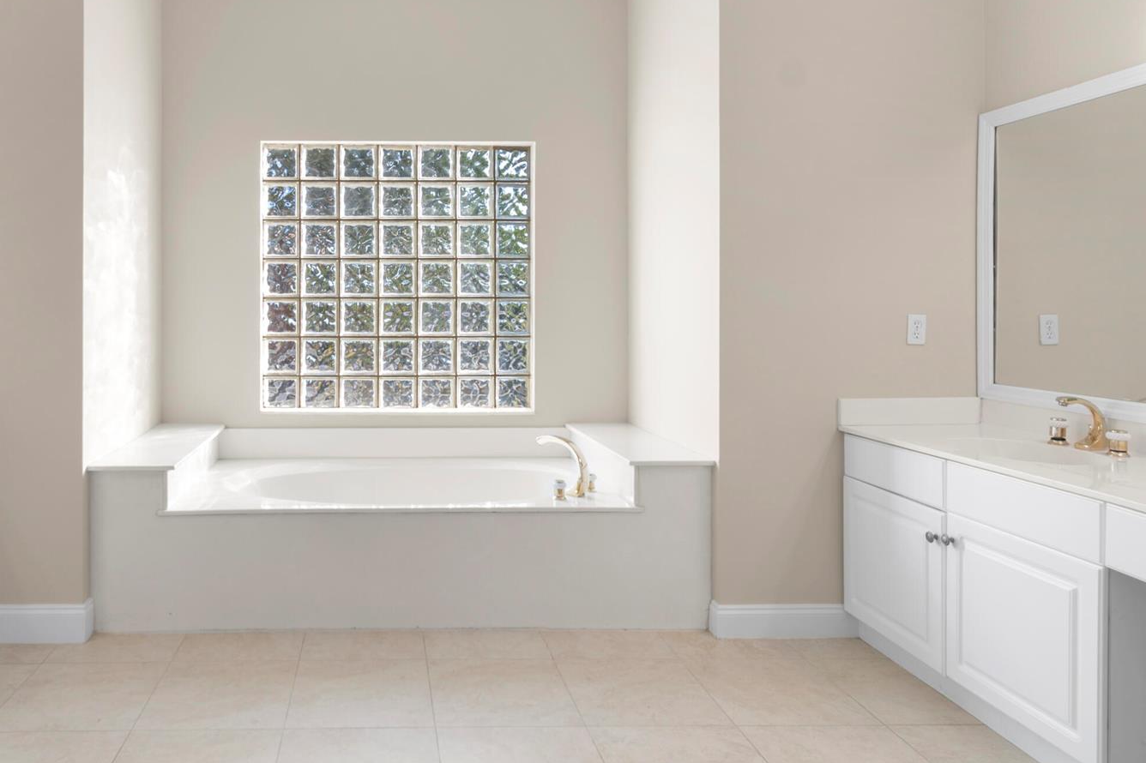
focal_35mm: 23
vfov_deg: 54.8
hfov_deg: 73.8
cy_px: 313
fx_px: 732
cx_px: 384
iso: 100
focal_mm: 10
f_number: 8
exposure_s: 1/3
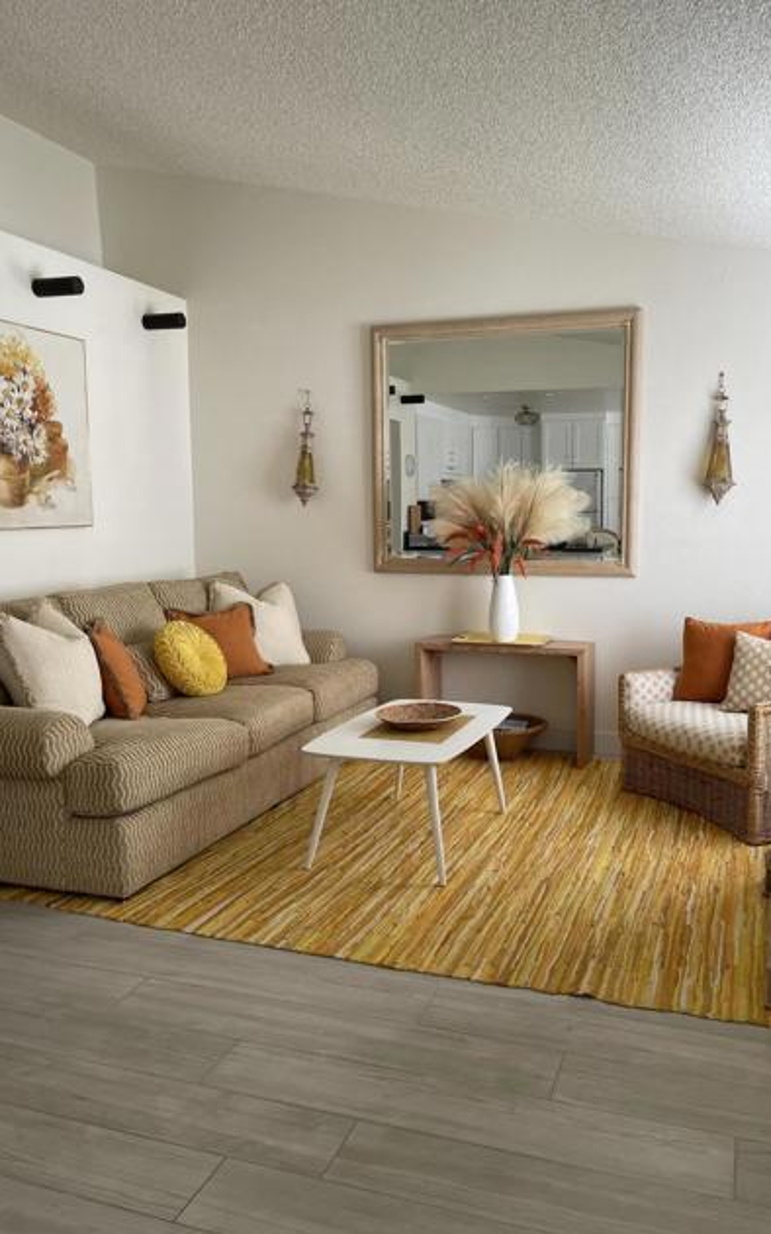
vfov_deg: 66.5
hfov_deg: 44.5
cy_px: 611
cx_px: 436
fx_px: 941
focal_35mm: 28
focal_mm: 4.2
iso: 80
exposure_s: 1/121
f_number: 1.6
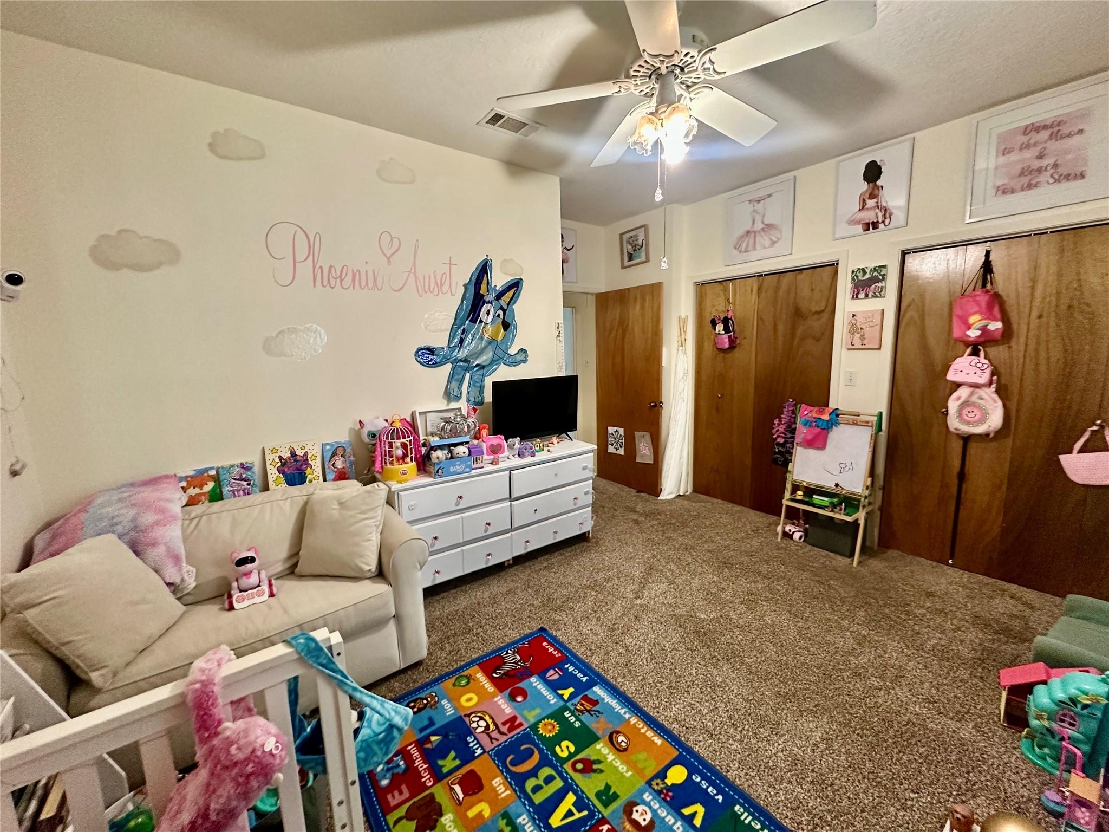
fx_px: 449
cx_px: 554
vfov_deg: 85.7
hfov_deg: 102.1
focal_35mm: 14
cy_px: 416
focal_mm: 2.22
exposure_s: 1/60
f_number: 2.2
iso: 500
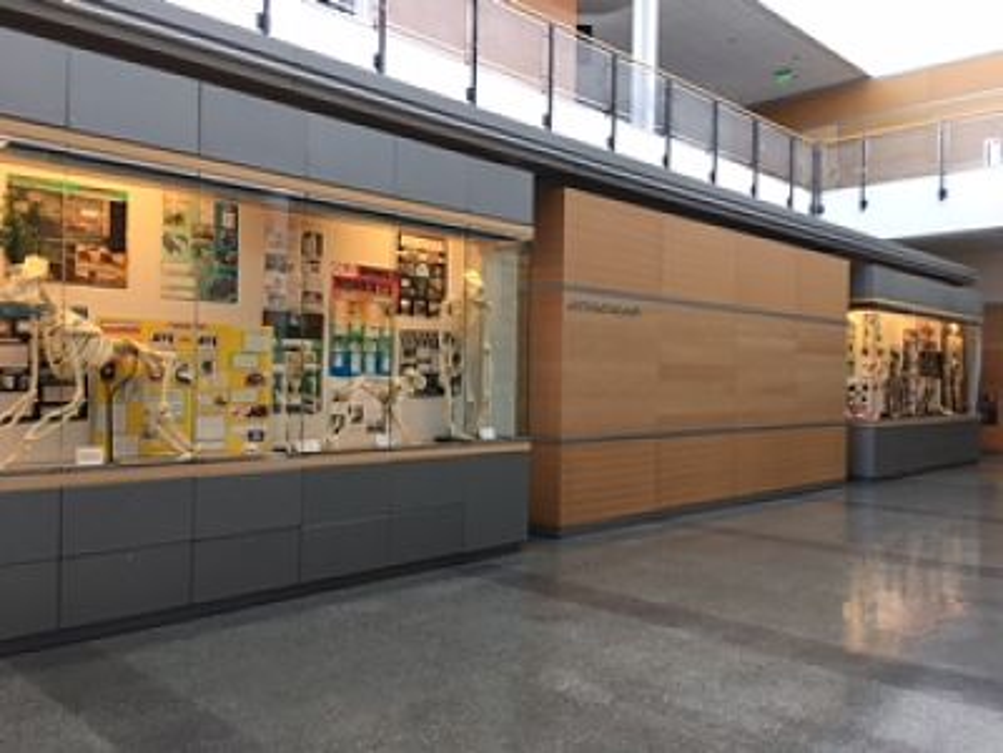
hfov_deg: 61.7
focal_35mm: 29
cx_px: 502
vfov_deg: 48.2
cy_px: 376
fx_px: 840
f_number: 2.2
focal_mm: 4.15
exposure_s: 1/30
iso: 32
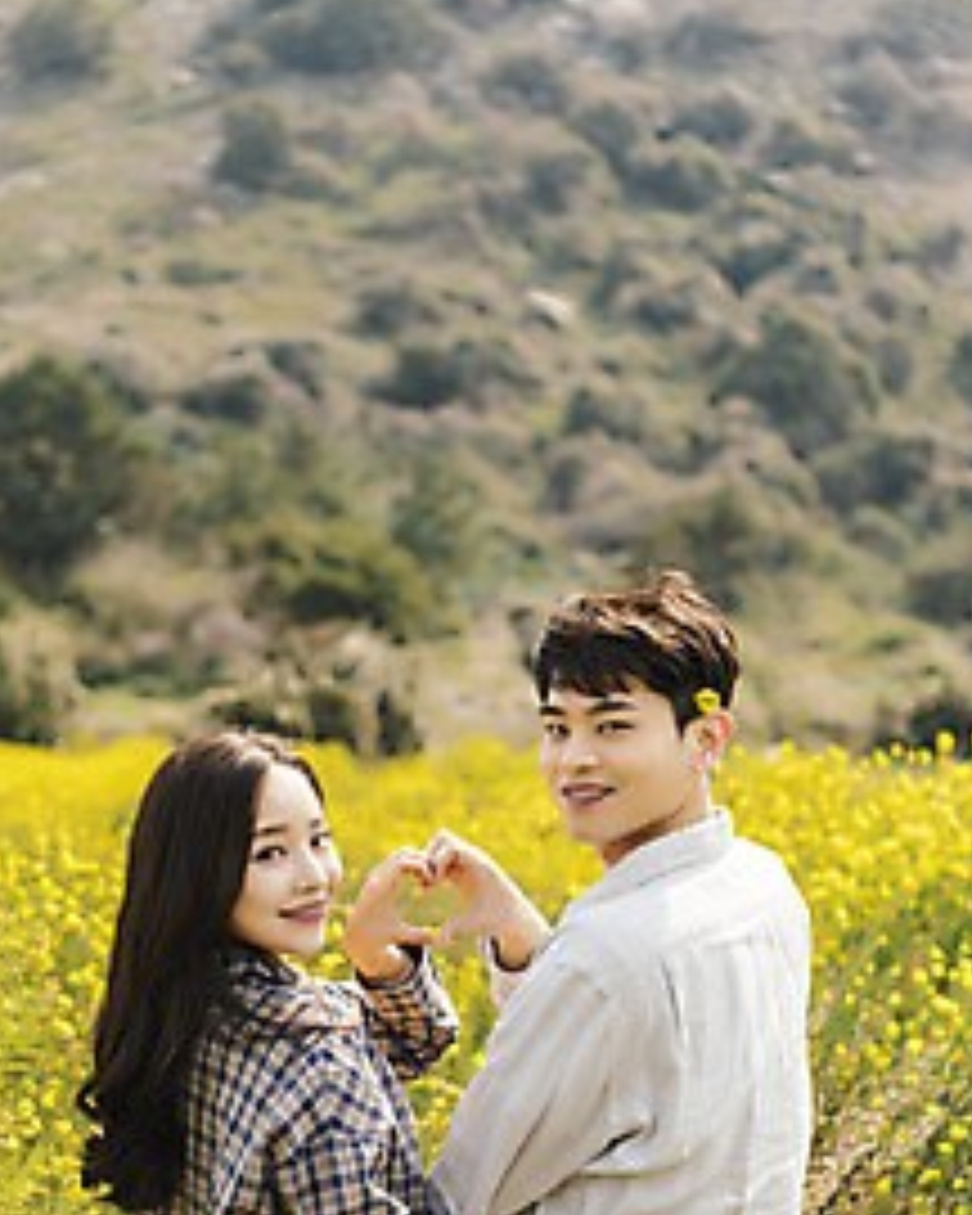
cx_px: 412
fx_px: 2805
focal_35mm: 78
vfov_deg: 24.4
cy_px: 738
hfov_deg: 19.6
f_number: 2.8
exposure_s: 1/1250
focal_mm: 56
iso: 100
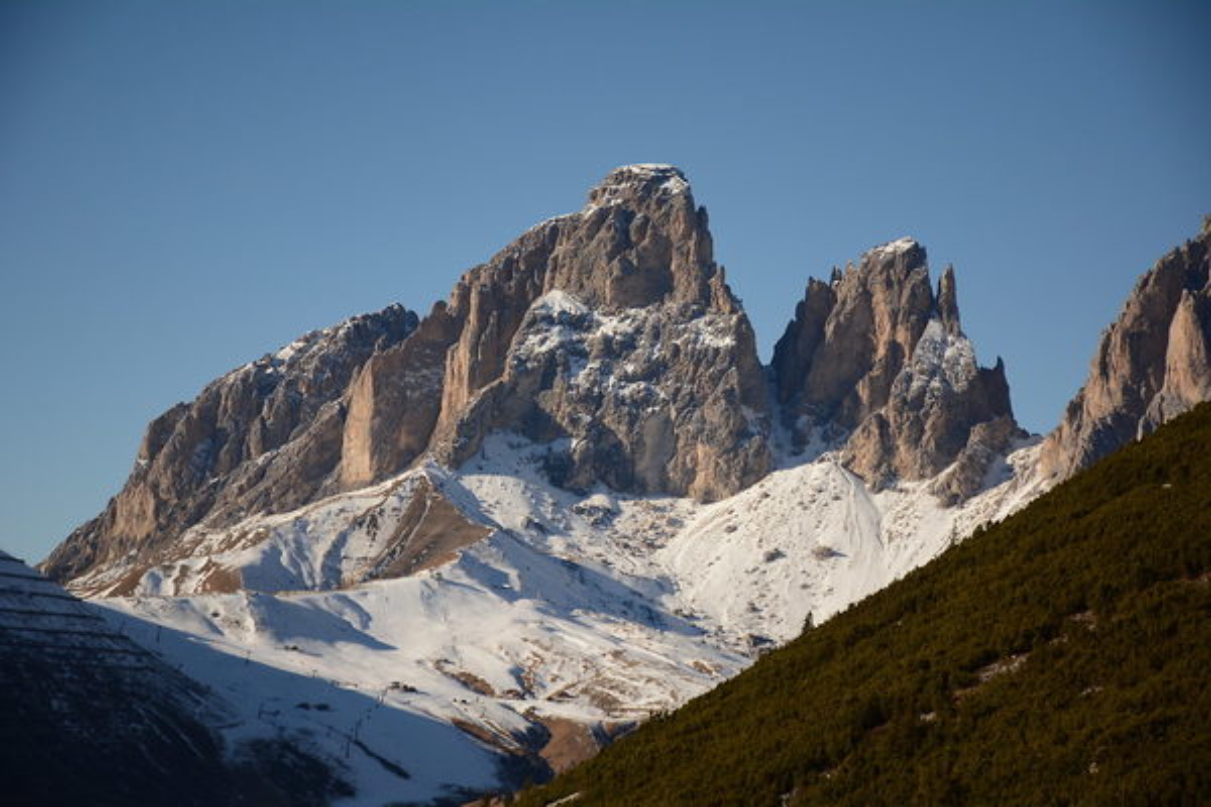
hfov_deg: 18.2
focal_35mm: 112
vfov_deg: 12.2
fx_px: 3784
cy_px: 404
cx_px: 606
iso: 360
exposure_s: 1/3200
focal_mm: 75
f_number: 5
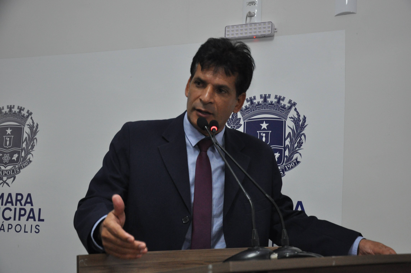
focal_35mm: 60
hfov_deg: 33.4
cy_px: 136
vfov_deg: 22.6
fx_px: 684
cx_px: 206
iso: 1250
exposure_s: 1/80
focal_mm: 40
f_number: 5.6
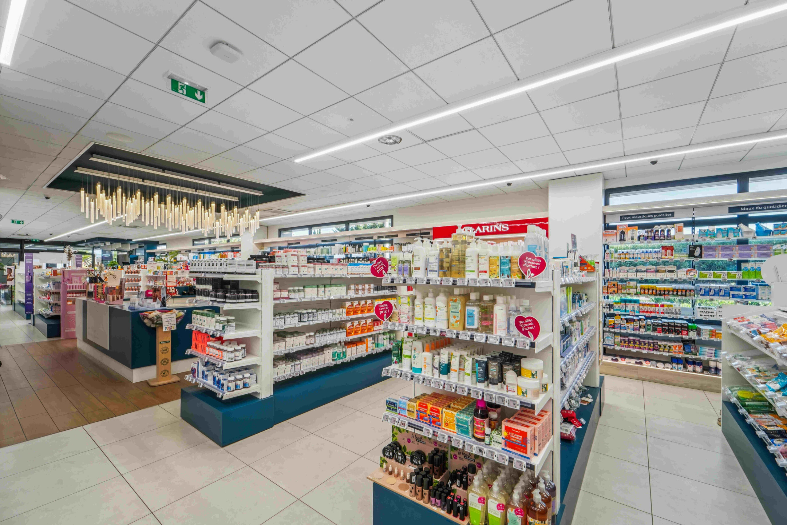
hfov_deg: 104.3
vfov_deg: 81.2
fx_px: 306
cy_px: 262
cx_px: 394
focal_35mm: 14
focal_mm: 14
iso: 200
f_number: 11
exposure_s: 1/20
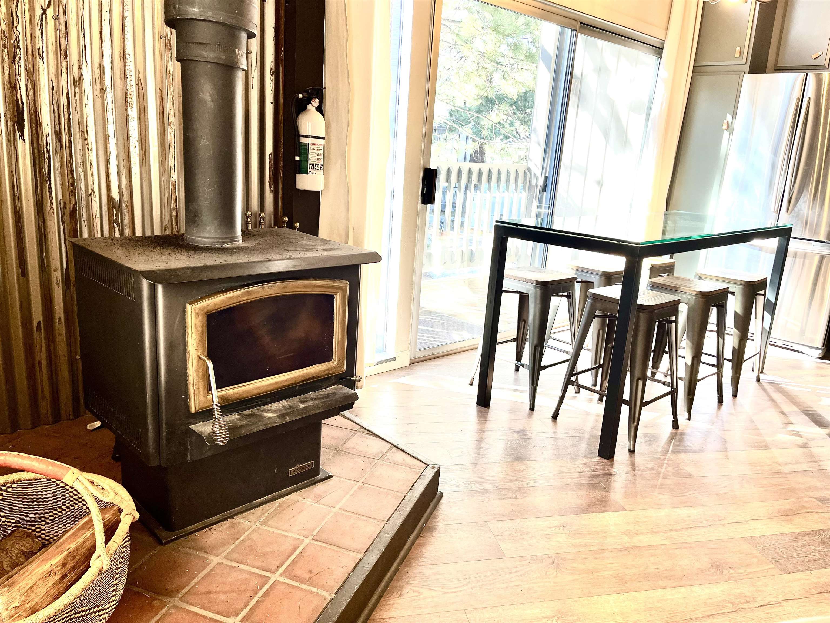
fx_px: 623
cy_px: 312
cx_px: 415
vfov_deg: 53.1
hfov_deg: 67.3
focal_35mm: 26
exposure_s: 1/120
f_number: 1.6
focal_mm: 5.1
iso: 80
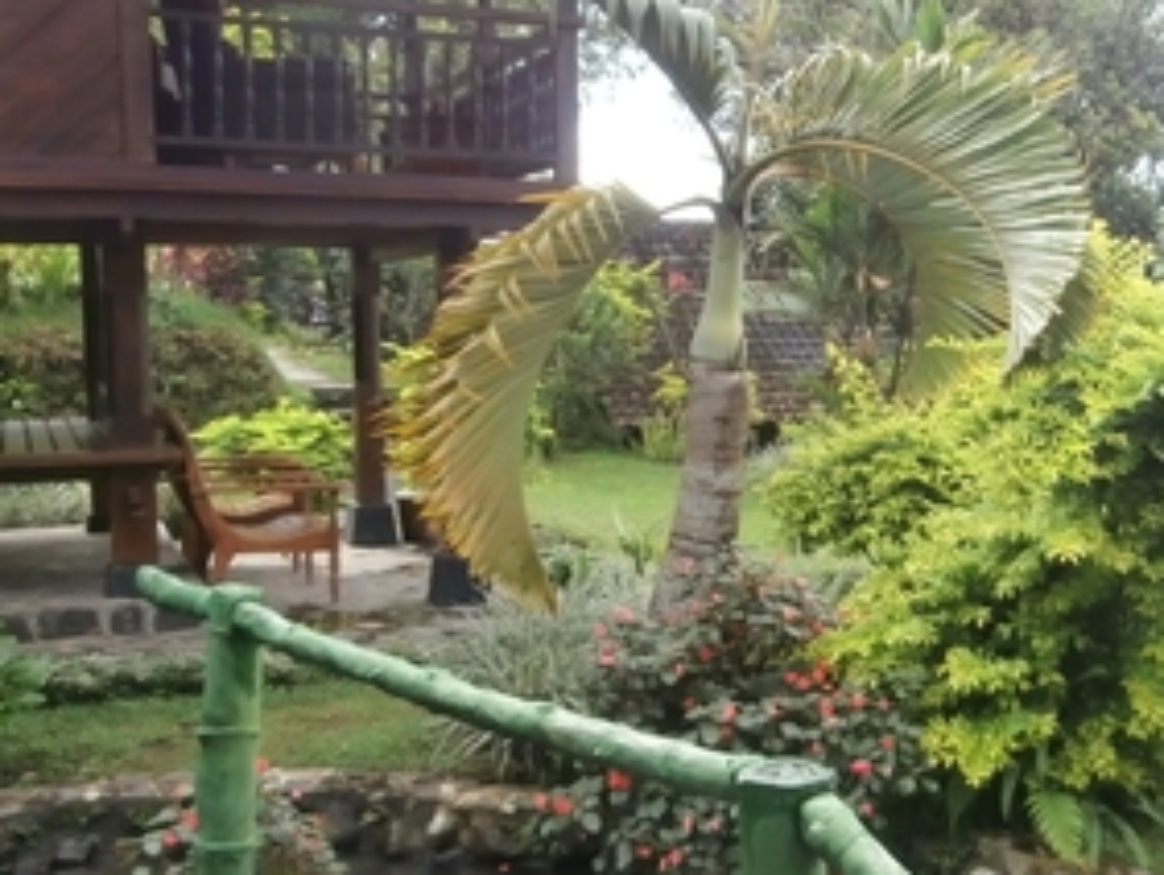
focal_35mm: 51
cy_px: 446
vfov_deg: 28.6
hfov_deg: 36.6
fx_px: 1716
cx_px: 875
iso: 100
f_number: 3
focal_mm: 4.2
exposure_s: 1/200
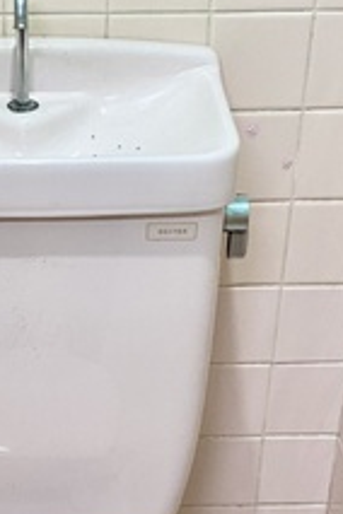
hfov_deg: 15.2
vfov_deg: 22.8
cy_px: 343
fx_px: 1272
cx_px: 25
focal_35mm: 89
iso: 125
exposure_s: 1/50
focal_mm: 4.25
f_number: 1.8
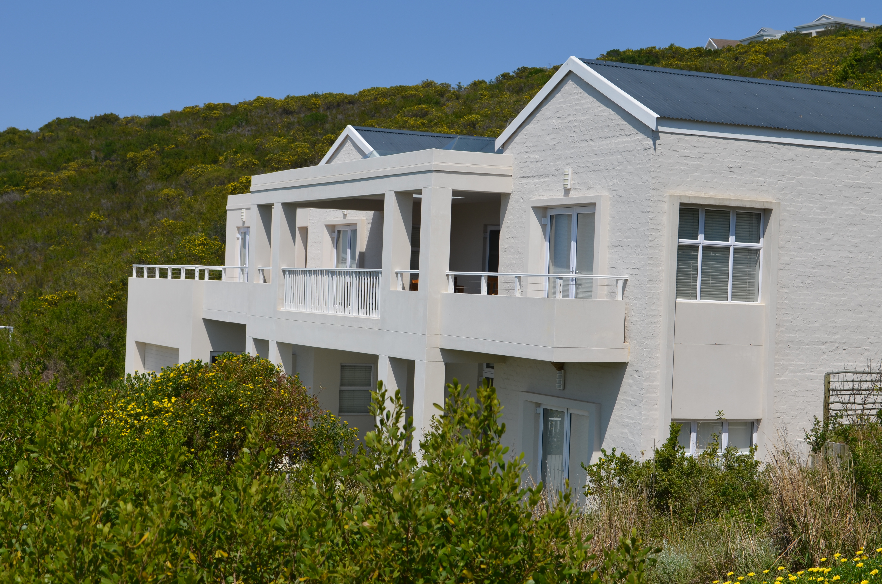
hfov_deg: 30.6
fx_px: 1614
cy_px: 292
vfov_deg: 20.5
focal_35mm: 66
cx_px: 441
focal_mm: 44
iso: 100
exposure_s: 1/400
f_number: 10
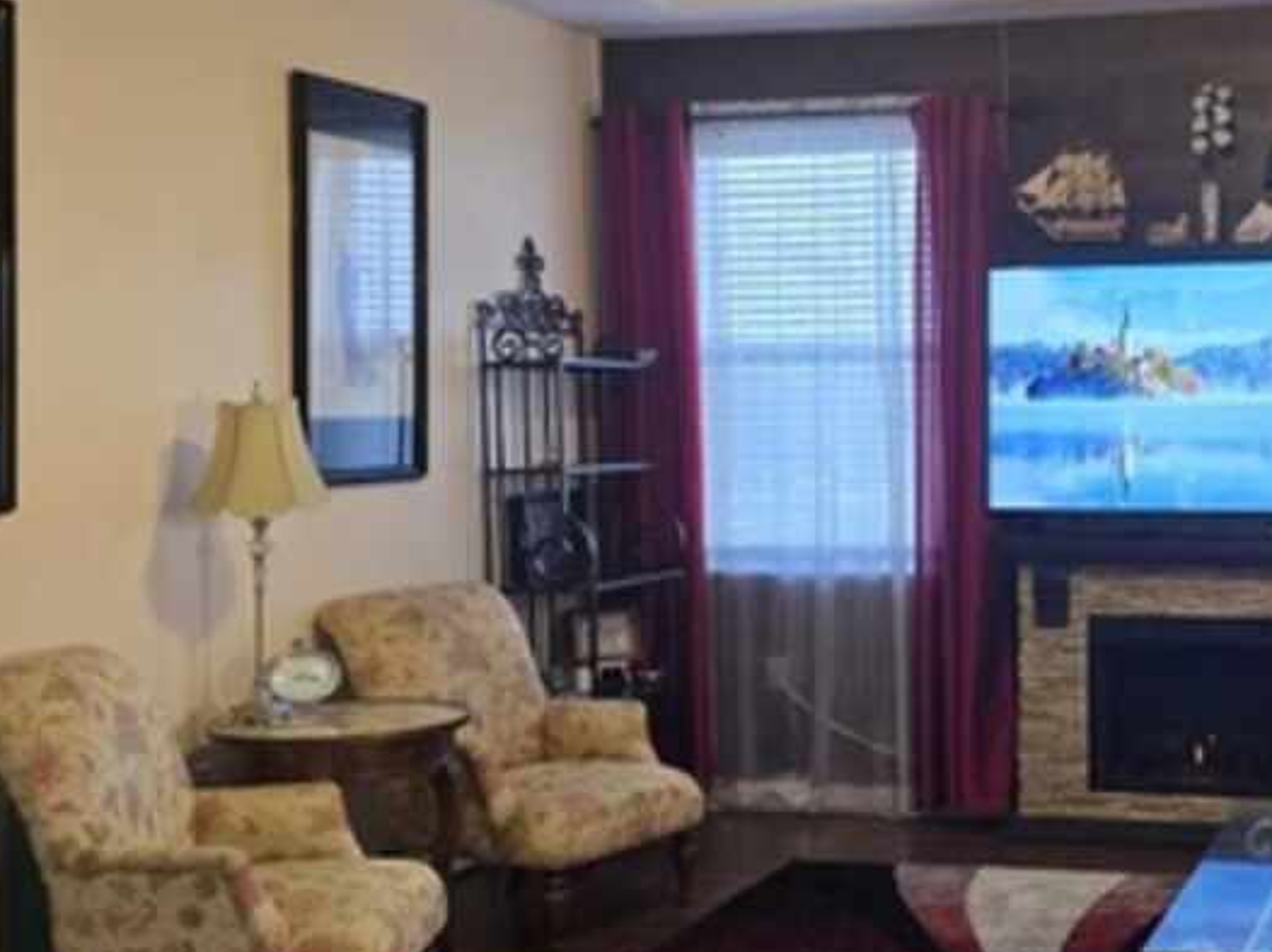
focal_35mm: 56
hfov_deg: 33.1
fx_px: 2057
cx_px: 1066
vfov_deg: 26.1
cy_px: 406
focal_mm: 6.3
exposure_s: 1/120
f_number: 1.7
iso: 250
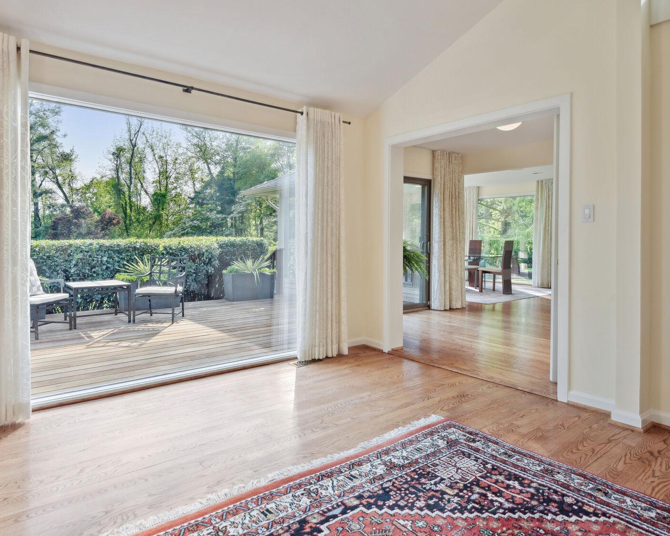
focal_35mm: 22
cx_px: 271
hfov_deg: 74.3
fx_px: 436
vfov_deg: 63.1
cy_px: 266
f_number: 8
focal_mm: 19
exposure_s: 1/30
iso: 400
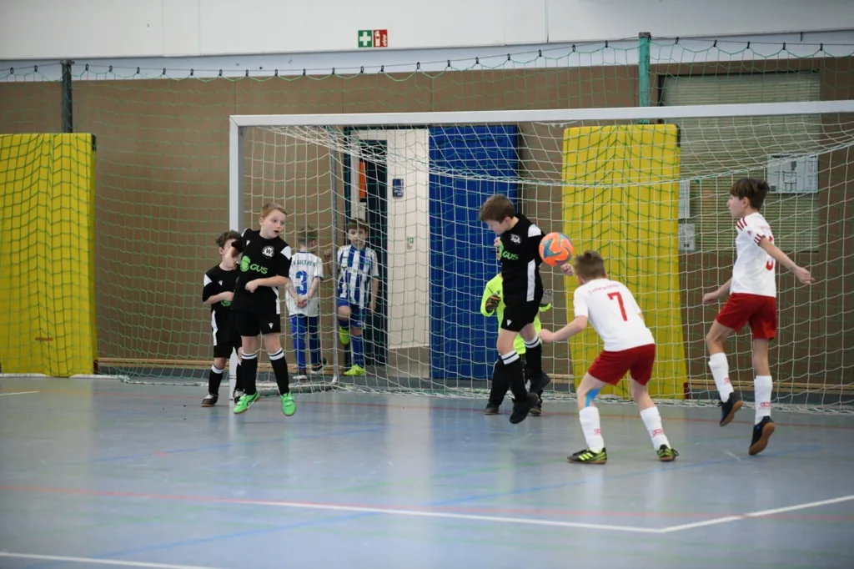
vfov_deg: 11.0
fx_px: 2964
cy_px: 284
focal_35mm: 125
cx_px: 427
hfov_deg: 16.4
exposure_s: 1/1250
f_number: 2.8
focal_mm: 125
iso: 8000
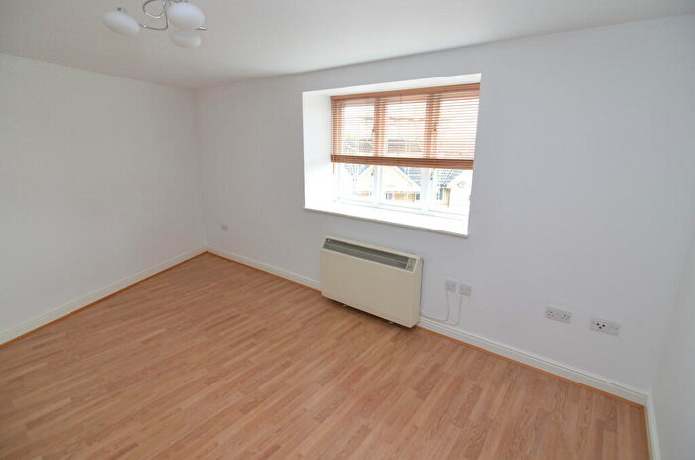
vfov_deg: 71.8
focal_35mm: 16
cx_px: 348
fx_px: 318
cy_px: 230
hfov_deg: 95.1
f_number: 4
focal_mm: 11
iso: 500
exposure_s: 1/60
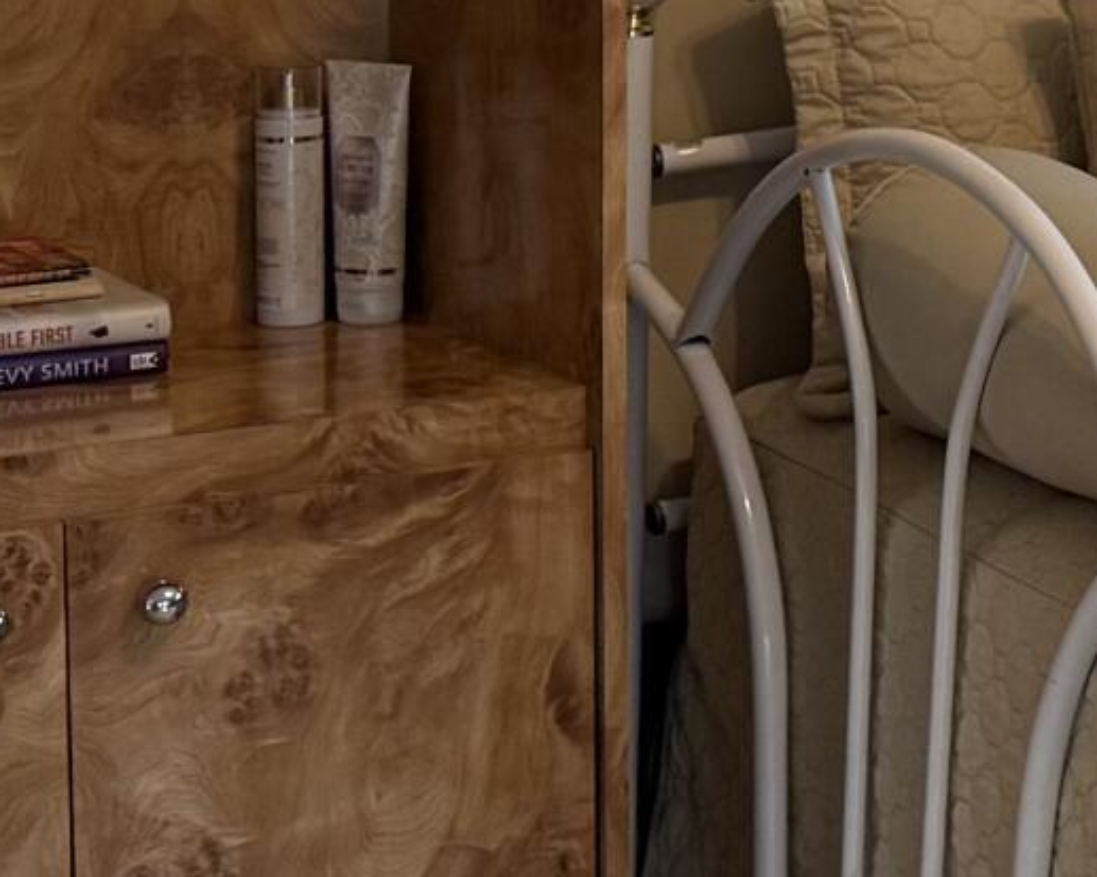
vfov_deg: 11.2
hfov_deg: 13.1
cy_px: -127
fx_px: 4413
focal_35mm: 136
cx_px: 1799
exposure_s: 1/169
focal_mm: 6.76
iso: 200
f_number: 1.78
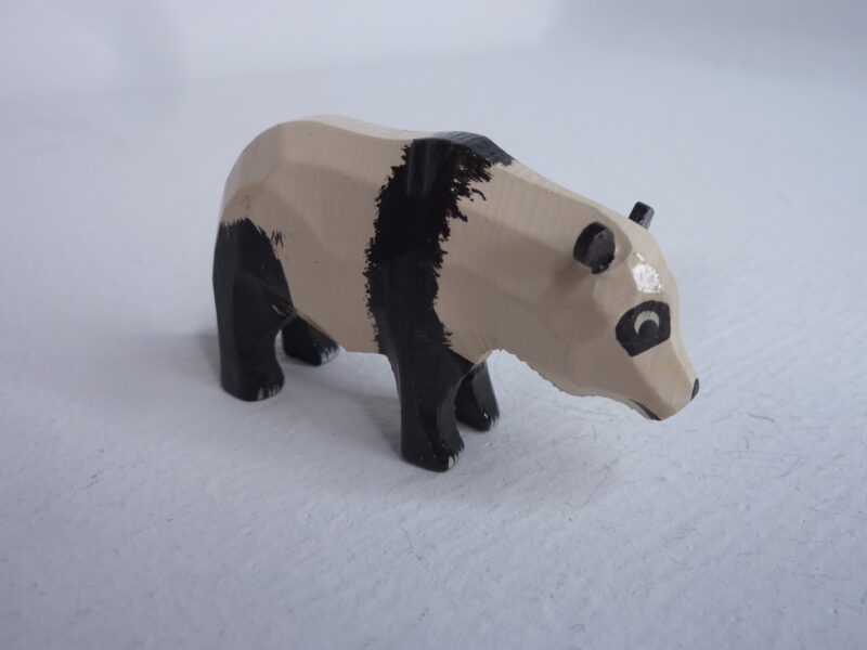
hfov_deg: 60.0
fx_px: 751
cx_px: 434
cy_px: 325
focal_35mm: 30
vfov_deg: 46.8
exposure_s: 1/40
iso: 80
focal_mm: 5
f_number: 3.4
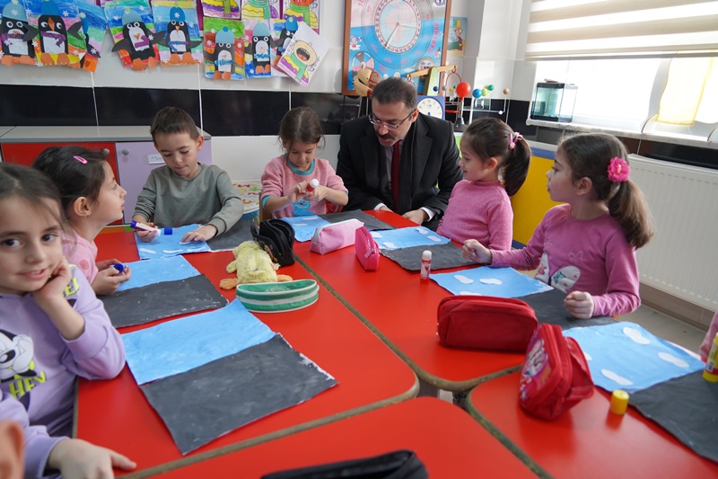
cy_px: 240
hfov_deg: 73.8
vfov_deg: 53.1
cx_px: 359
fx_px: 479
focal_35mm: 24
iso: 2000
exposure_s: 1/160
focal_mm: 24
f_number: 4
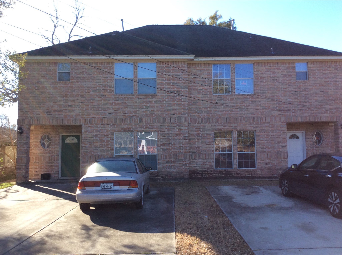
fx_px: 316
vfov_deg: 44.0
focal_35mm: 32
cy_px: 128
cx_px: 171
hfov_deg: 56.9
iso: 32
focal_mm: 3.3
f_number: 2.4
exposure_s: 1/430
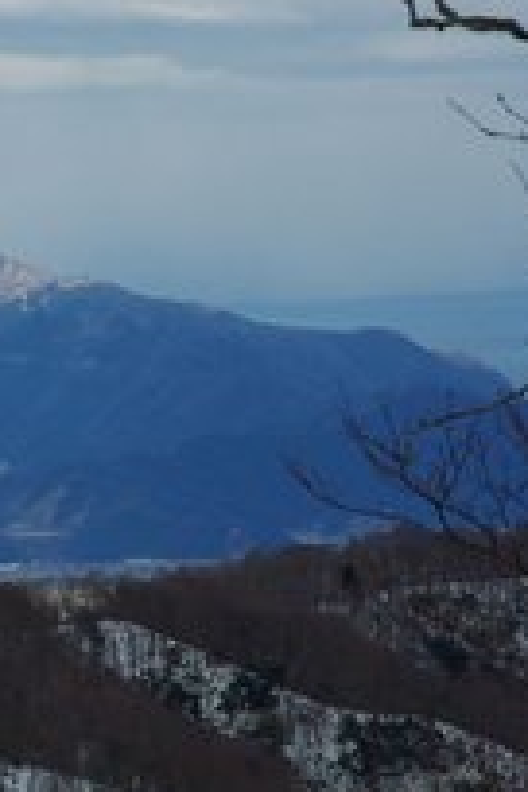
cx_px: -97
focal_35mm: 259
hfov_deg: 5.3
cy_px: 299
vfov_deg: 7.9
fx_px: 5698
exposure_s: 1/500
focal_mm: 88
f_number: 10
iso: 200
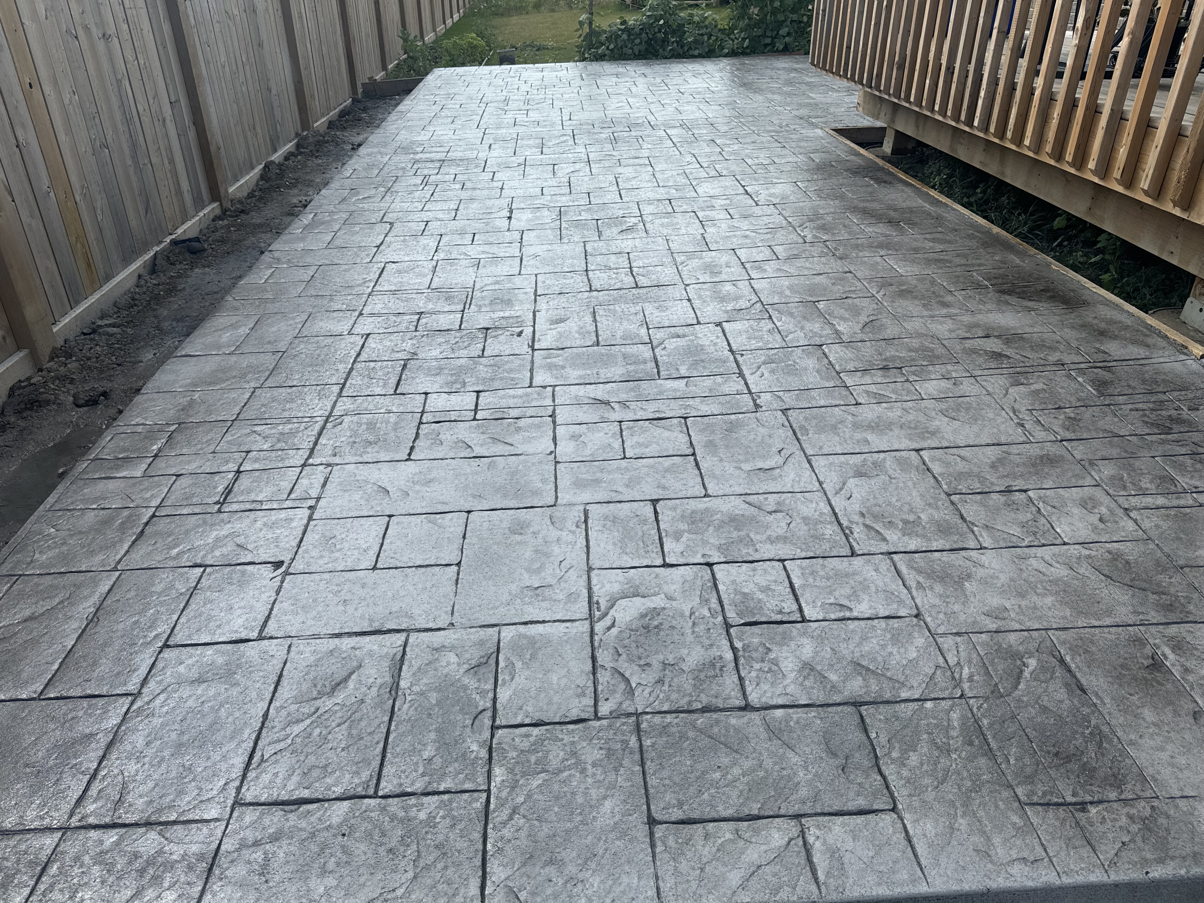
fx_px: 835
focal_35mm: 24
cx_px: 602
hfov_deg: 71.6
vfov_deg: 56.8
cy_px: 452
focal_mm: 6.76
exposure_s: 1/2959
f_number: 1.78
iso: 80
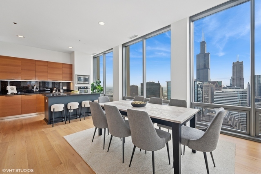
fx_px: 112
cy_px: 87
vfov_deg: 75.4
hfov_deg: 98.6
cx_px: 130
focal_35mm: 16
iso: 200
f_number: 9.5
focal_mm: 15.5
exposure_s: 1/45
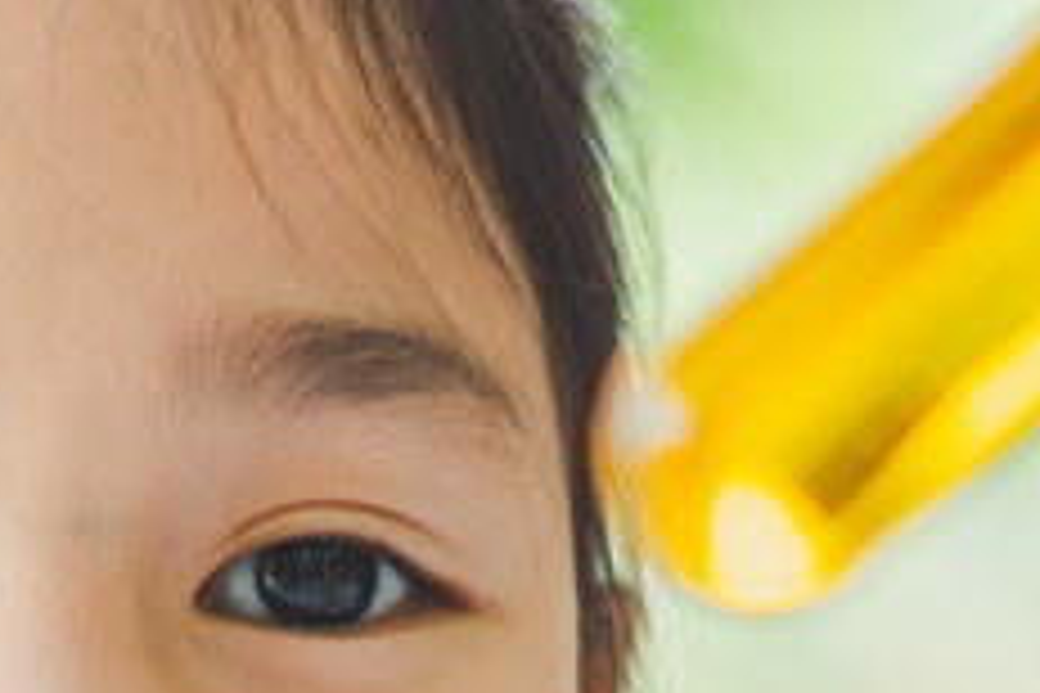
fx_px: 9995
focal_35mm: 346
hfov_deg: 5.9
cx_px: -468
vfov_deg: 3.9
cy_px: 1240
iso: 280
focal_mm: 50
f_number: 2
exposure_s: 1/250
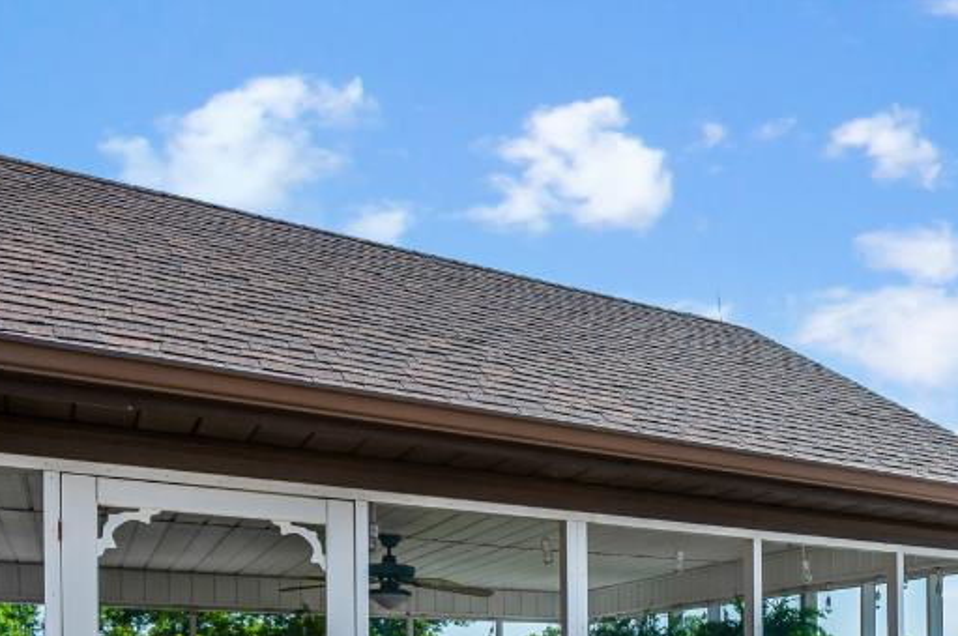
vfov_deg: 29.5
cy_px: 691
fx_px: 1090
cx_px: 958
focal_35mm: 41
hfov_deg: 41.3
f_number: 8
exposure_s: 1/250
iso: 100
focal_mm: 14
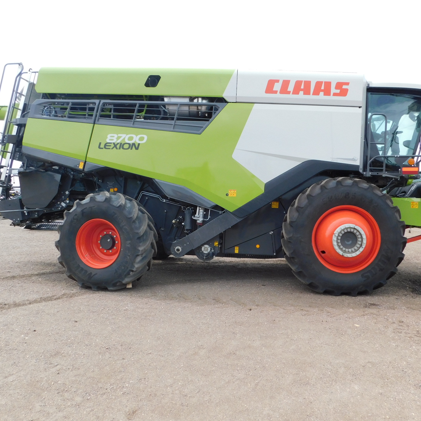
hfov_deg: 57.3
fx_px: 385
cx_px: 215
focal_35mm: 28
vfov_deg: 57.3
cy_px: 209
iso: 125
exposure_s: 1/640
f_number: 3
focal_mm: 4
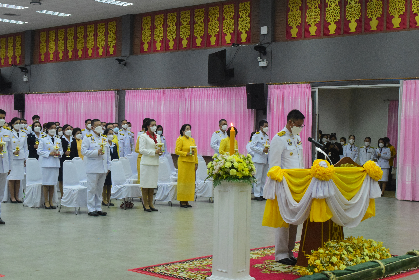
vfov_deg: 22.6
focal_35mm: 60
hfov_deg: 33.4
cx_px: 210
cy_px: 140
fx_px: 698
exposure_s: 1/125
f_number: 9
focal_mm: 40
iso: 4000
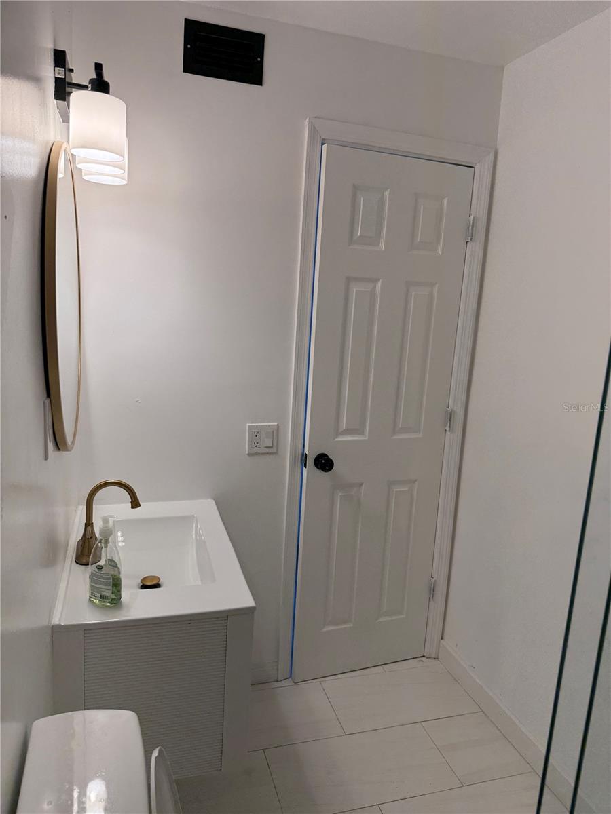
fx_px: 565
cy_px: 407
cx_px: 306
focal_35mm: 24
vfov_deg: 71.6
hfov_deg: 56.8
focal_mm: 6.76
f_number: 1.78
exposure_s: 1/274
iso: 80
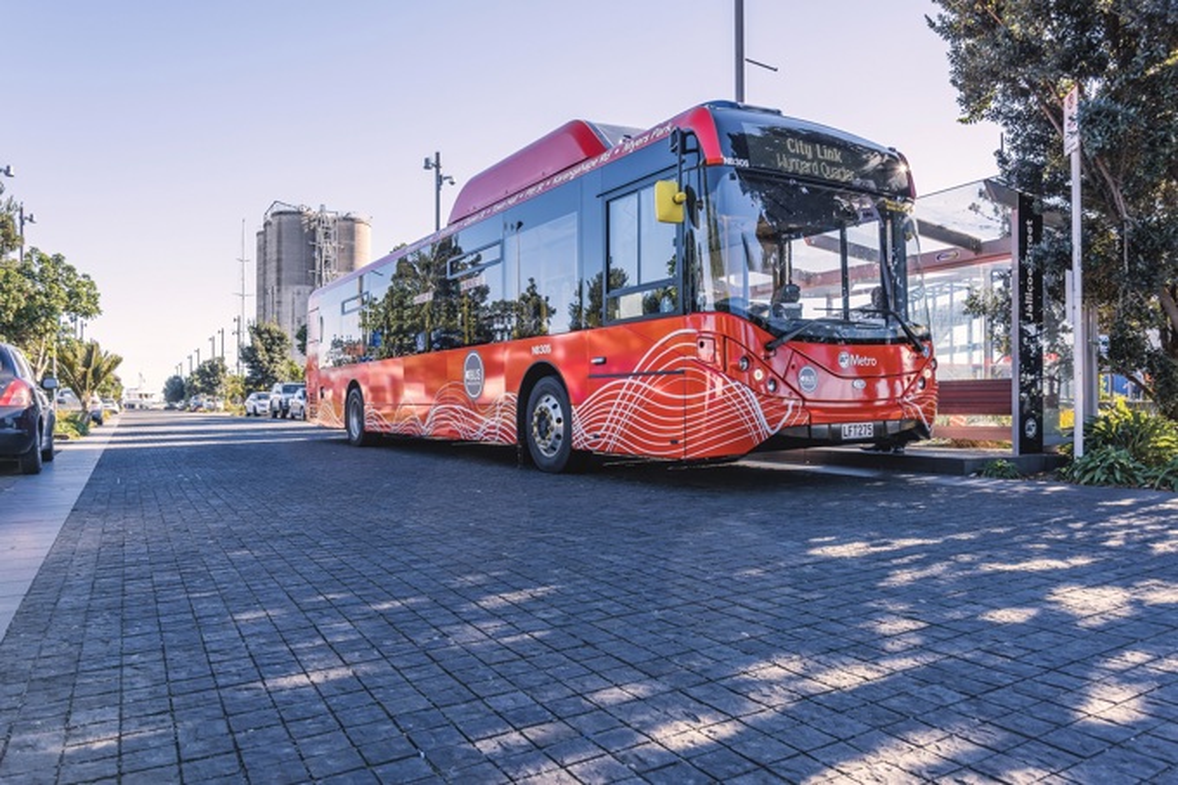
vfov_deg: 53.1
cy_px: 392
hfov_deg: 73.8
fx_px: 785
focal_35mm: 24
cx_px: 589
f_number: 8
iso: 80
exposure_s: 1/80
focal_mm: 24
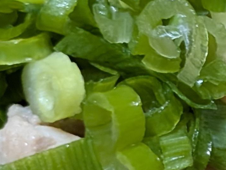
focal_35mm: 280
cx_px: 339
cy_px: 182
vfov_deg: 5.3
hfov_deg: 7.0
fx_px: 1831
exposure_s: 1/49.6
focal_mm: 6.9
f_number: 1.68
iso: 442
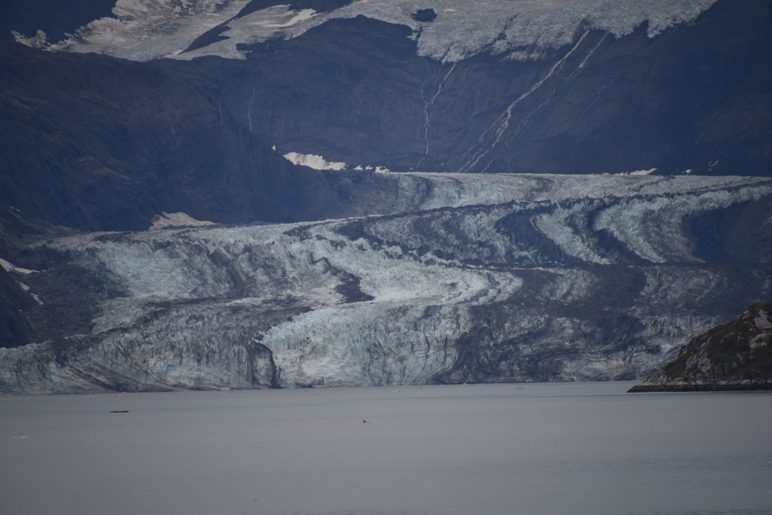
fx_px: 6434
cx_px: 386
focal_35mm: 300
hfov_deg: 6.9
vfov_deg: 4.6
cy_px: 258
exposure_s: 1/640
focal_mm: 300
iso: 200
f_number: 5.6
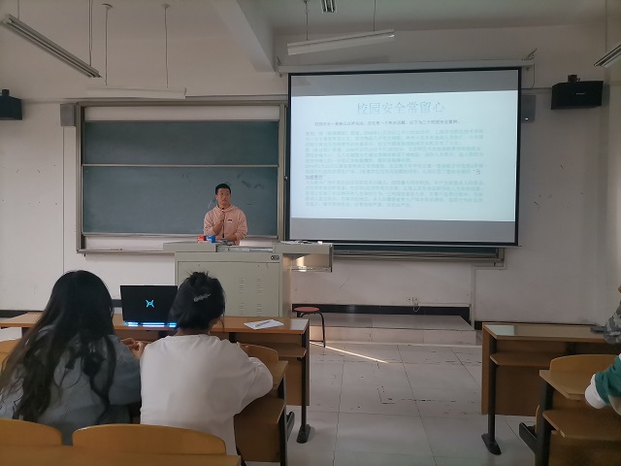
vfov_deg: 51.4
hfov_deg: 65.3
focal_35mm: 27
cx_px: 310
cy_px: 233
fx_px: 484
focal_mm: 5.4
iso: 400
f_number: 1.8
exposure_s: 1/50
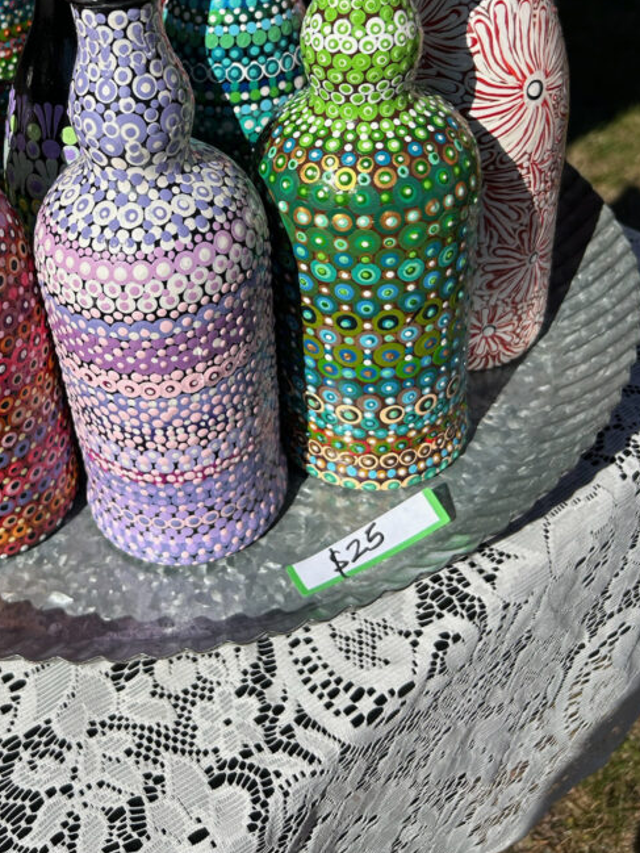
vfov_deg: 43.8
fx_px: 1010
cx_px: 151
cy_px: 184
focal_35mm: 41
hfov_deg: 34.3
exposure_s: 1/6579
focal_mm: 5.7
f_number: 1.5
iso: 50
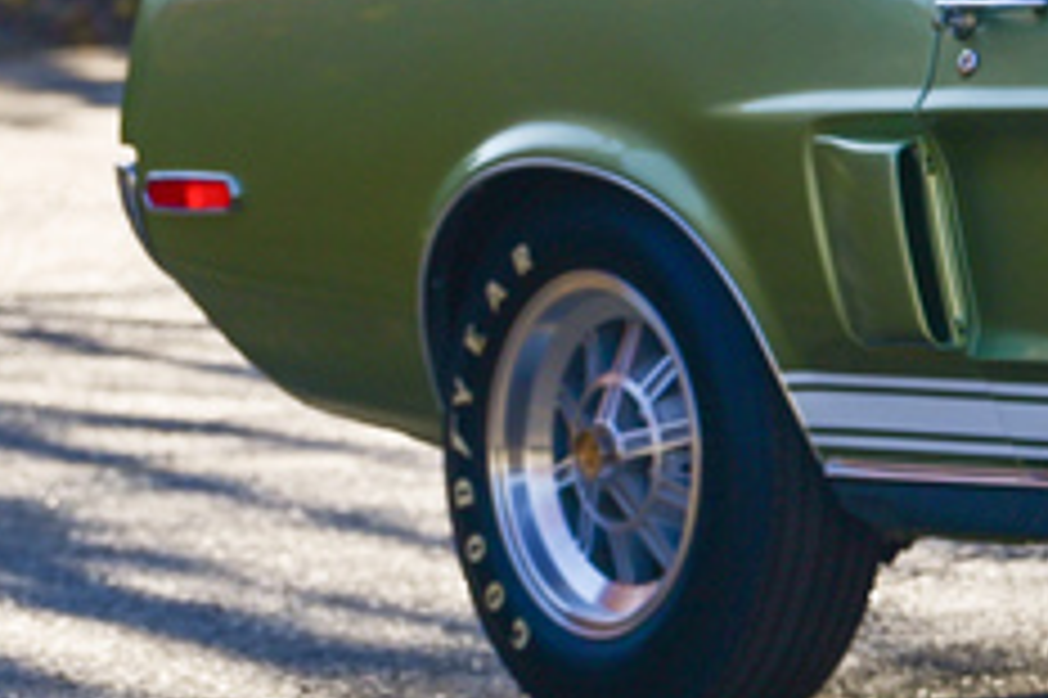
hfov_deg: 3.7
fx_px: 16261
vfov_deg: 2.5
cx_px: 1894
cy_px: -43
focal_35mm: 559
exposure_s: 1/320
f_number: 4.5
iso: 100
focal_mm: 130
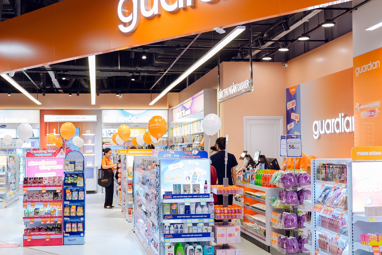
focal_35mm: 48
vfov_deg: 28.1
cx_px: 170
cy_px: 136
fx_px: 509
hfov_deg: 41.1
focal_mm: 29
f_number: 2.8
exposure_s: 1/250
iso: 640
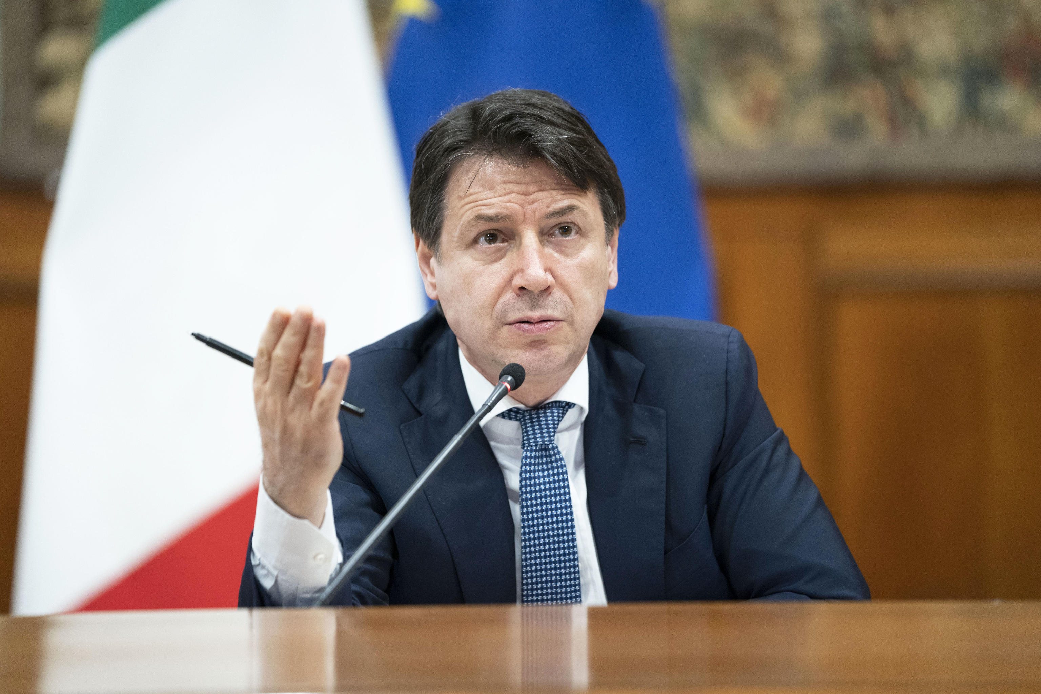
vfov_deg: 8.1
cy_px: 347
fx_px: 4915
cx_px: 520
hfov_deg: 12.1
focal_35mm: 170
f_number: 2.8
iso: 4000
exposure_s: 1/250
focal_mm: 170
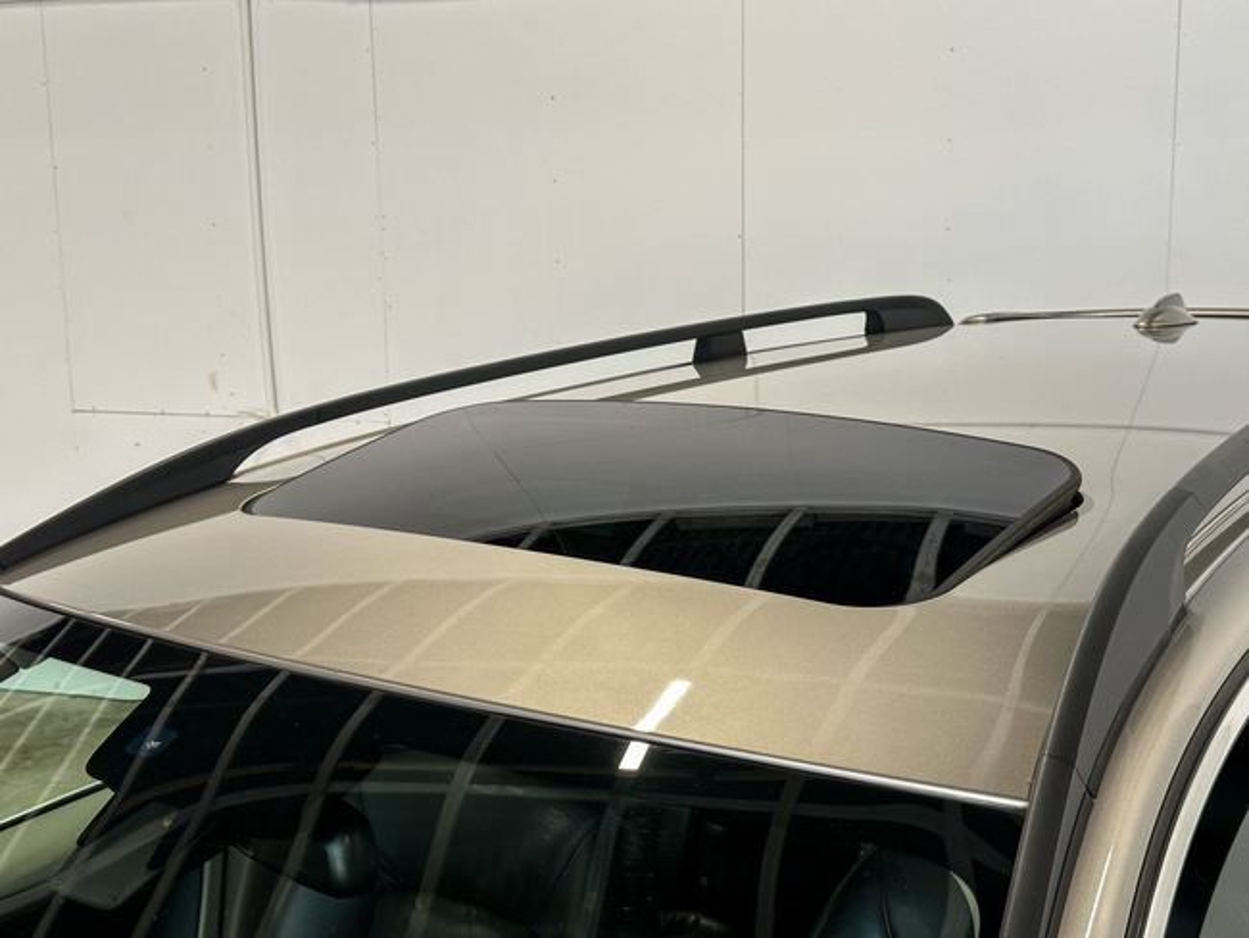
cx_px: 624
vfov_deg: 30.3
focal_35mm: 48
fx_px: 1733
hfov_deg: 39.6
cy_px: 469
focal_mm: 6.86
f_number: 1.78
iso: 80
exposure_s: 1/50
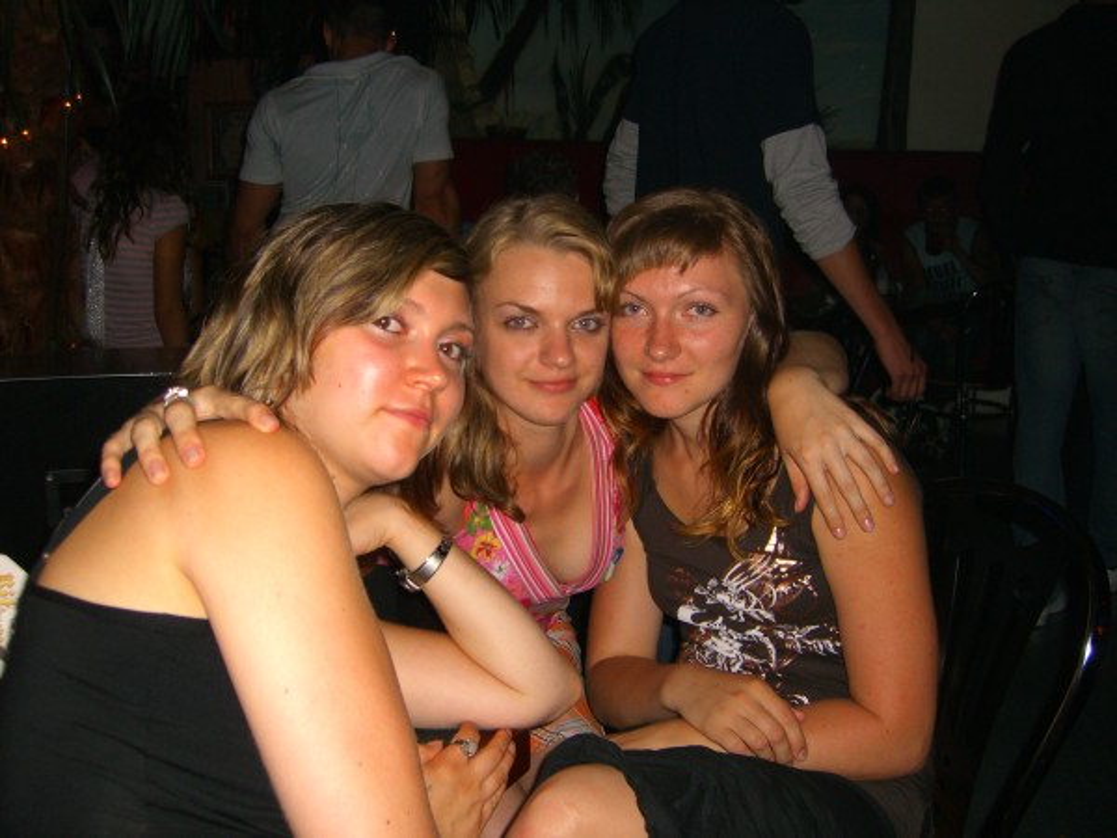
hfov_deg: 49.0
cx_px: 558
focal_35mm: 38
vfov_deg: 37.7
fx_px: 1226
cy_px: 419
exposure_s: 1/60
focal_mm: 7.9
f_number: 2.8
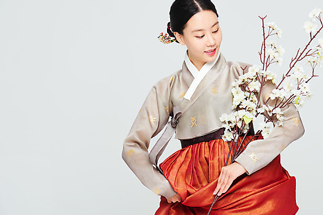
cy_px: 104
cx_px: 180
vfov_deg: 8.6
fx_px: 1436
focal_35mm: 160
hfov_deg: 12.8
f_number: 11
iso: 100
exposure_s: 1/125
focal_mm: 140
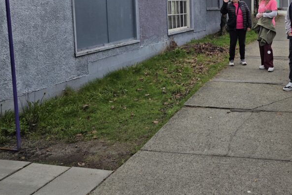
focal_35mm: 41
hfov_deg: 44.9
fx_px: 333
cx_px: 236
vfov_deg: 31.8
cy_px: 41
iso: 80
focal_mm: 5.4
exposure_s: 1/6618
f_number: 1.8
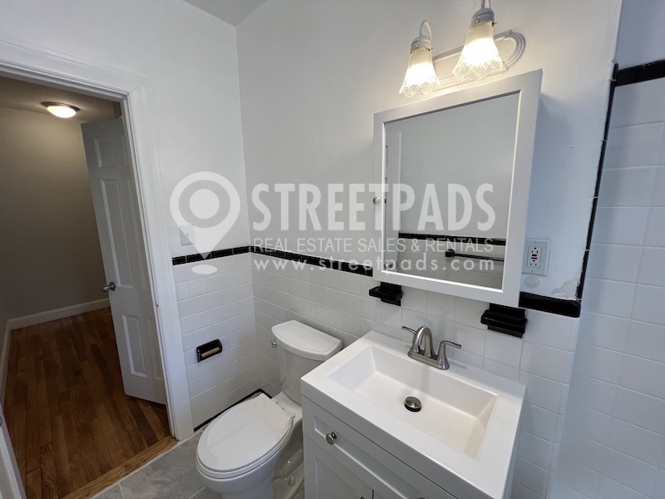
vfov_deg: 89.9
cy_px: 250
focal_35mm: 13
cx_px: 332
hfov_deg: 106.2
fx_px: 250
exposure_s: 1/120
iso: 125
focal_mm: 1.57
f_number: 1.8
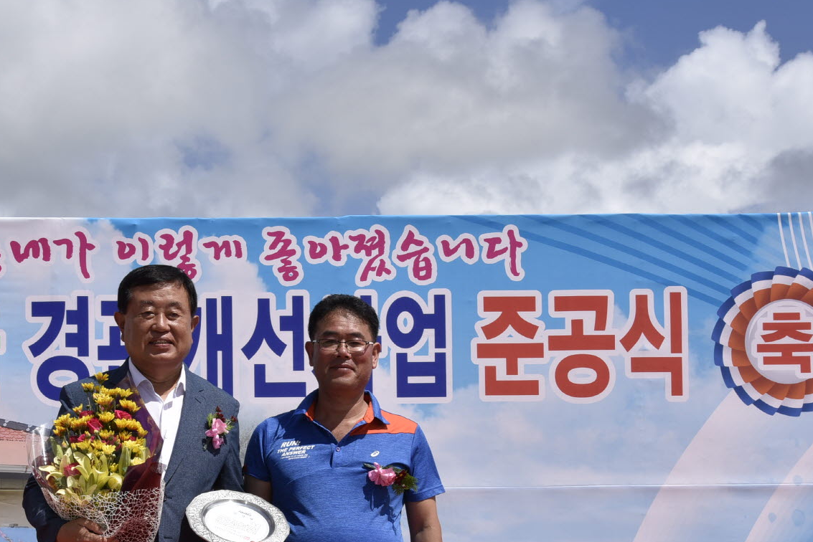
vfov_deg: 20.2
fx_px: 1491
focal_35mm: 66
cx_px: 230
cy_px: 505
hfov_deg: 30.1
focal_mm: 34
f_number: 13
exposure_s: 1/200
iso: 100
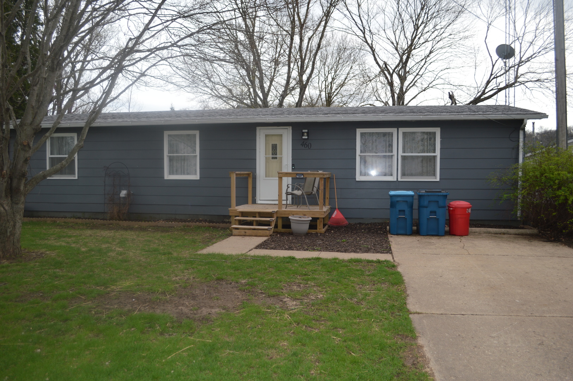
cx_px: 286
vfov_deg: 43.5
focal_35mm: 30
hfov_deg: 62.0
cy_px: 190
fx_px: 477
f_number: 4
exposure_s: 1/200
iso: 100
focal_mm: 20
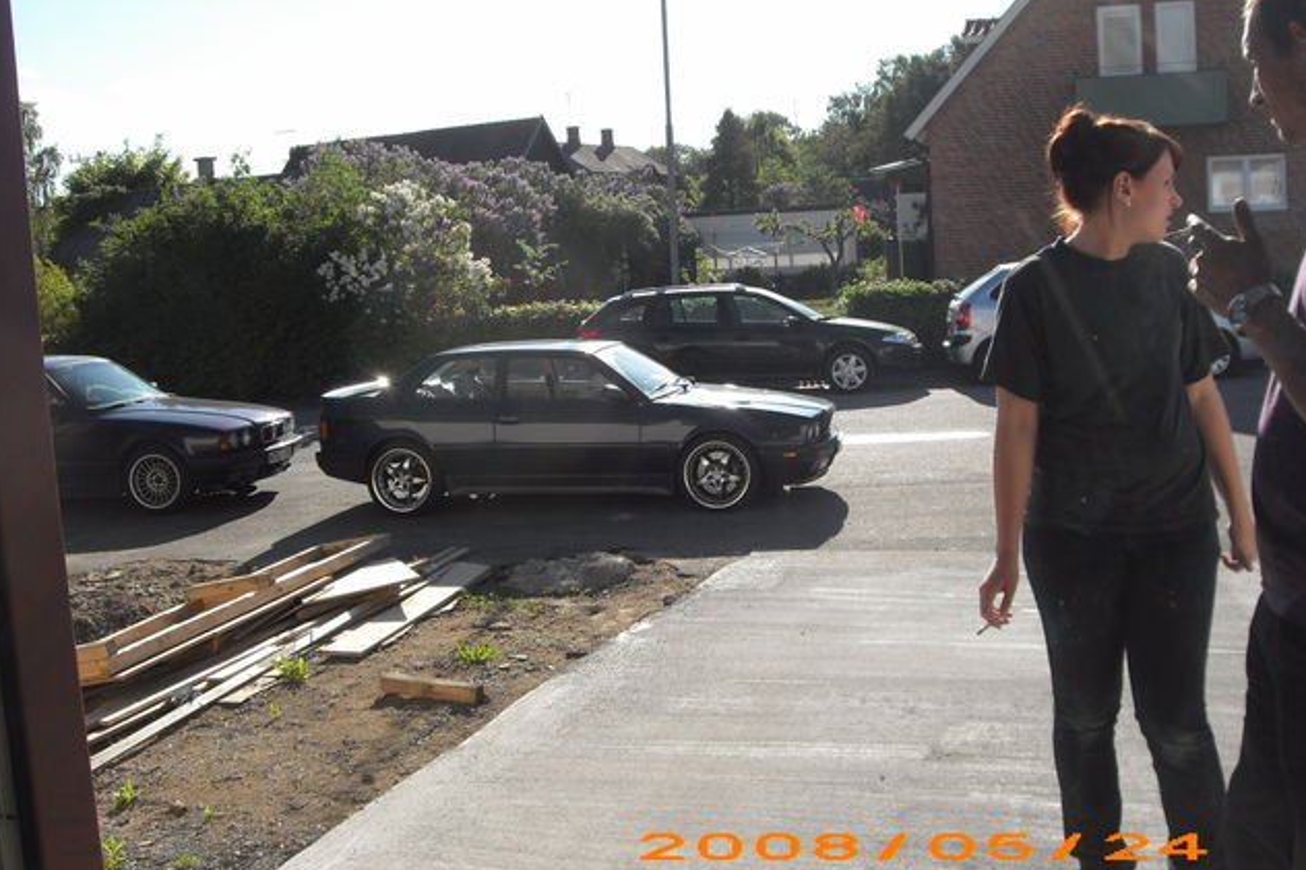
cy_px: 409
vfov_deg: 34.2
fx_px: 1414
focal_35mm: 39
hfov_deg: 49.6
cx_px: 651
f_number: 4.3
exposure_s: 1/500
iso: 80
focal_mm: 6.2
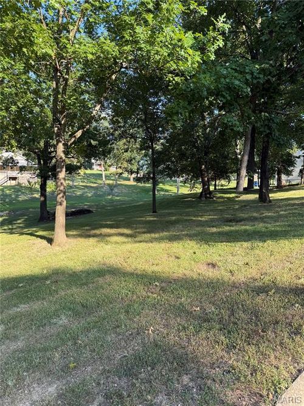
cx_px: 152
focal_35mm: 24
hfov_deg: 56.8
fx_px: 281
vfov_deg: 71.6
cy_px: 203
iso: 80
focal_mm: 6.76
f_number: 1.78
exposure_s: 1/580
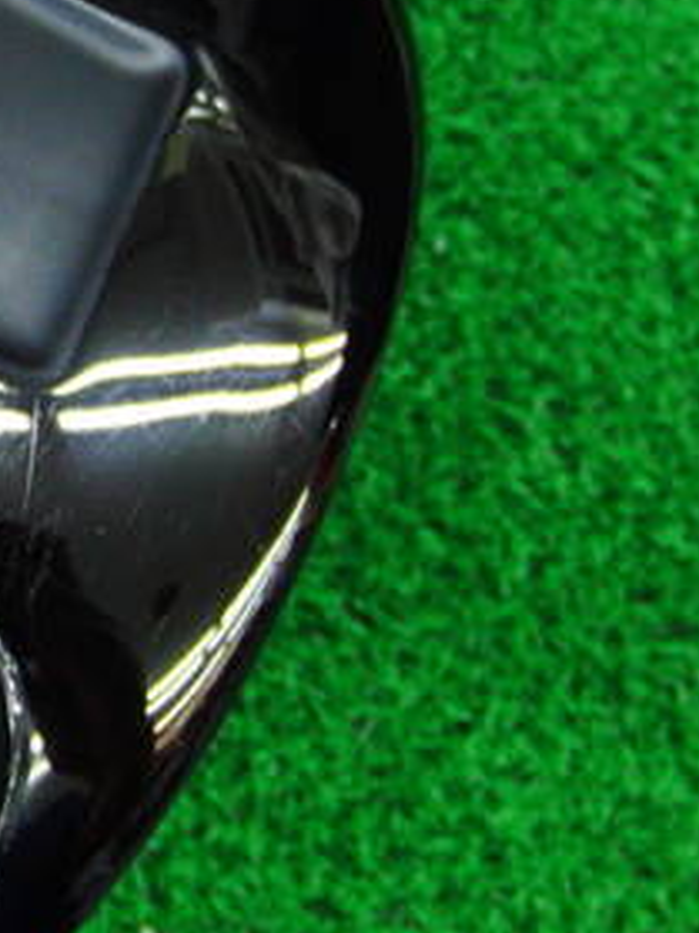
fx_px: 2290
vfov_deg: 22.7
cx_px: -291
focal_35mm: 85
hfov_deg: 16.1
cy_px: 187
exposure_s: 1/40
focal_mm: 6.42
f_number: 3.6
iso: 400
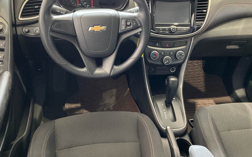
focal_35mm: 37
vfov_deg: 34.4
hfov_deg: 52.7
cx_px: 130
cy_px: 68
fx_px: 254
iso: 320
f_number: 1.8
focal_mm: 3
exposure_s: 1/47
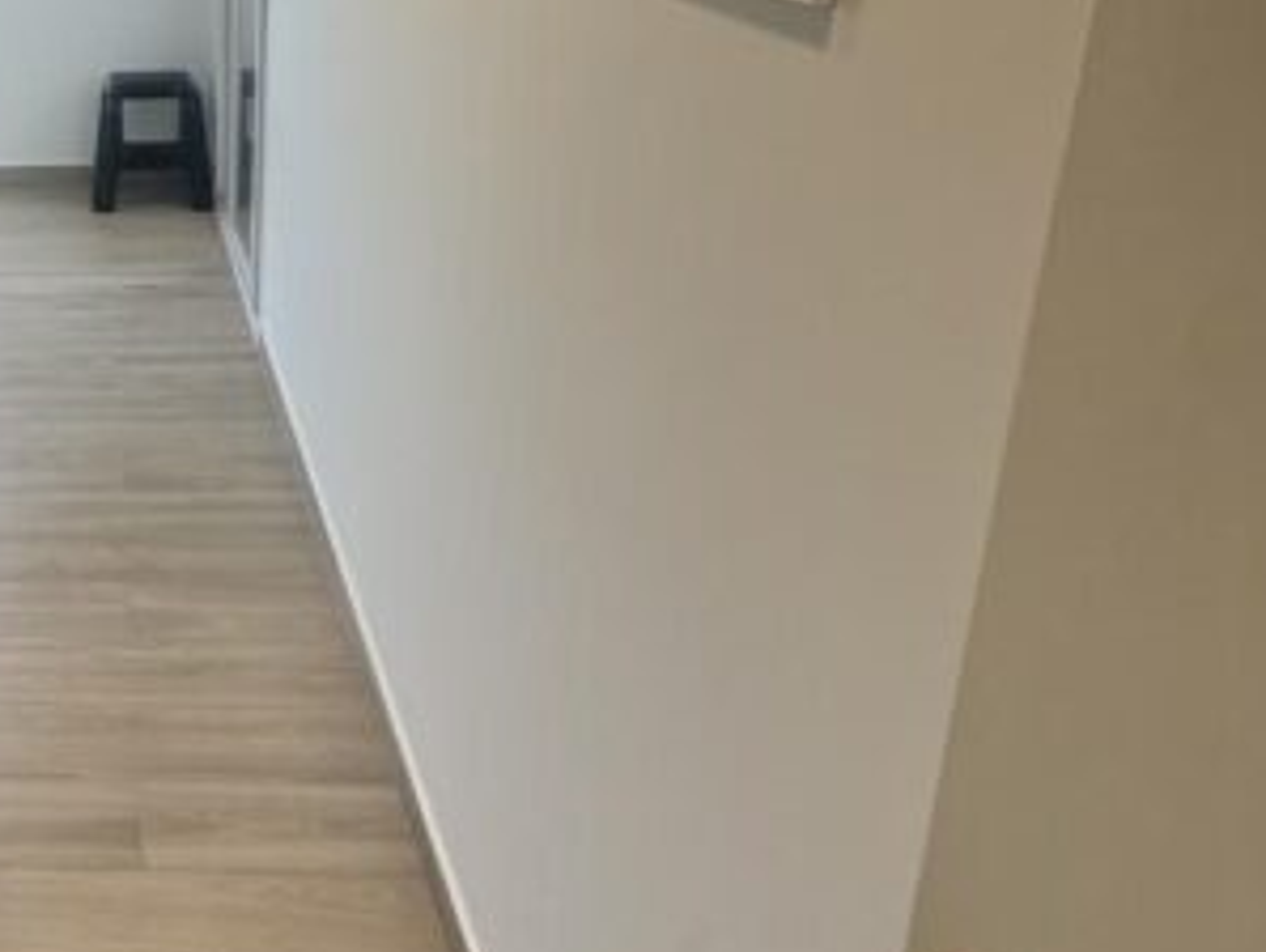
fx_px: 1098
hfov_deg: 47.6
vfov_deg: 45.6
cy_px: 266
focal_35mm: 30
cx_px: -49
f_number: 2.2
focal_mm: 2.22
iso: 80
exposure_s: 1/99
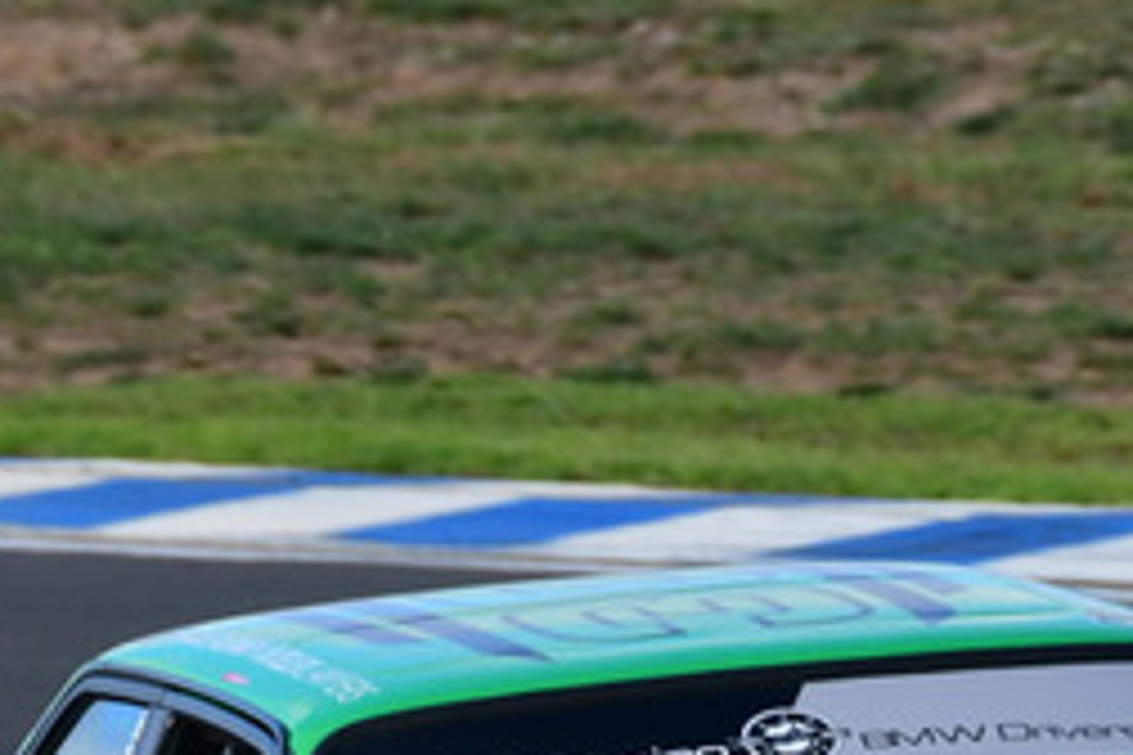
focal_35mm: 2099
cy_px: 1186
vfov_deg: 0.7
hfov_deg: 1.0
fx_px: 66055
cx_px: 616
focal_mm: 440
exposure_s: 1/640
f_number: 9
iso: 400
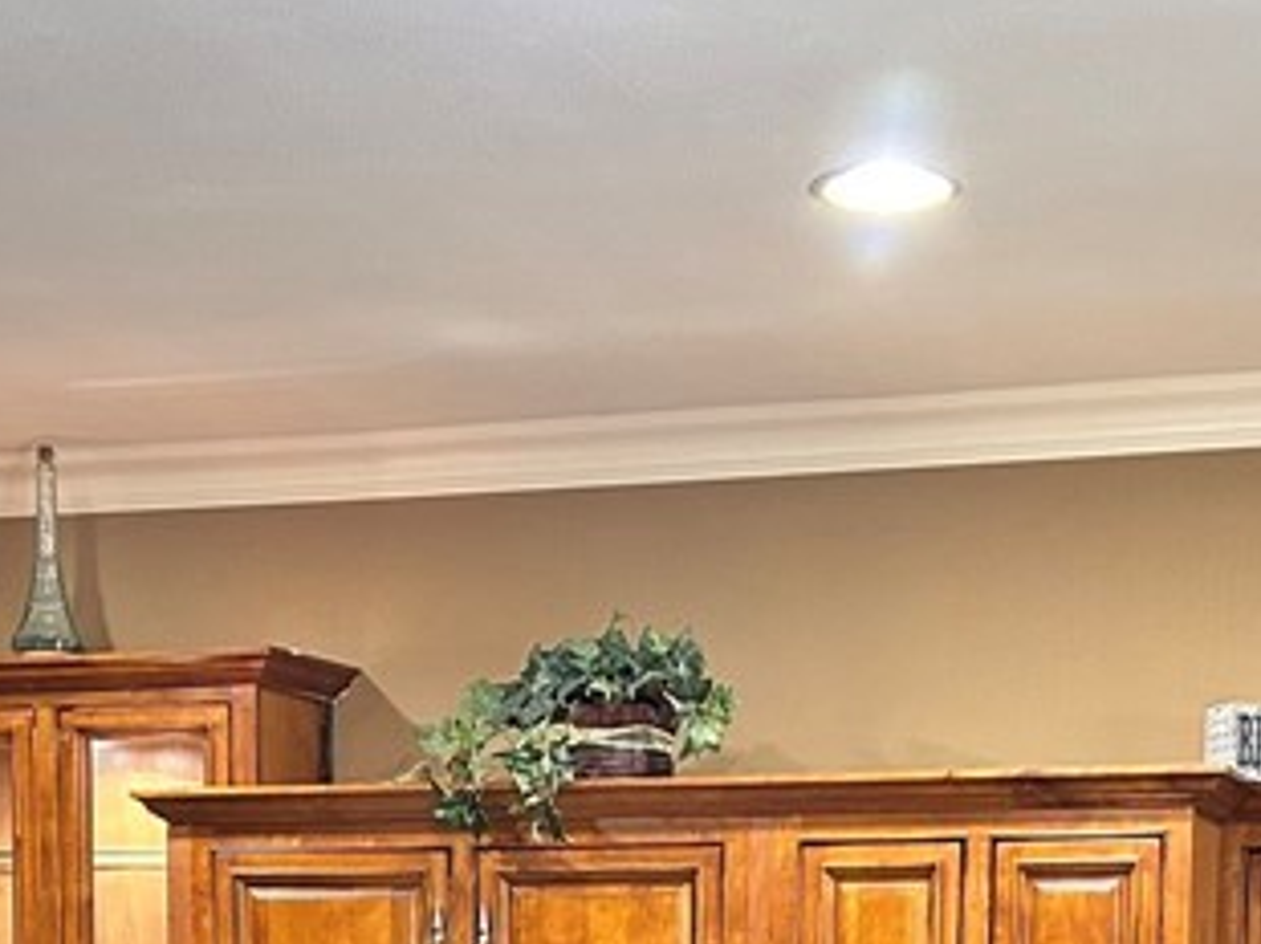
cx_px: 651
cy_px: 1449
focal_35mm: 86
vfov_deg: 15.7
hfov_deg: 22.8
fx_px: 3130
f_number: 1.5
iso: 500
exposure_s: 1/40
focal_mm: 5.7
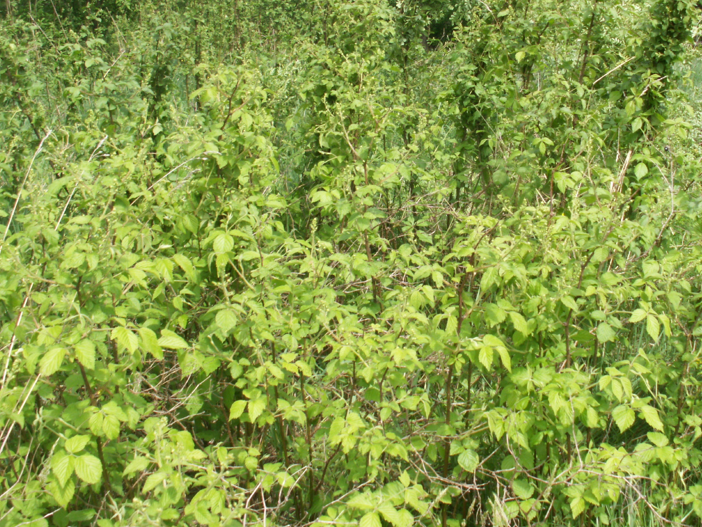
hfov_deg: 41.7
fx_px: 913
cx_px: 442
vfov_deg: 32.1
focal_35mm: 45
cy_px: 205
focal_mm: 5.86
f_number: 5
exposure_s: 1/125
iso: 50
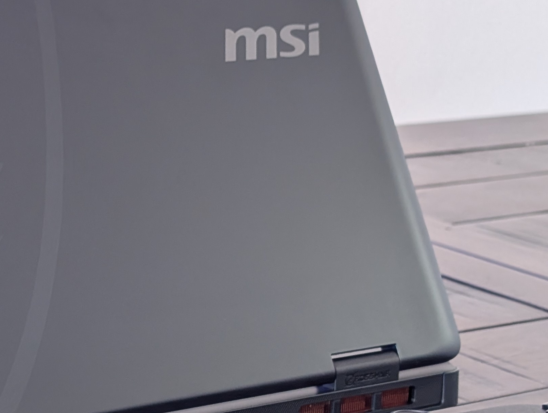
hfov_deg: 15.5
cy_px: 185
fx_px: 1966
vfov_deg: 12.0
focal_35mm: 124
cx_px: -53
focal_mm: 6.9
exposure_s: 1/55.4
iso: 147
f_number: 1.68
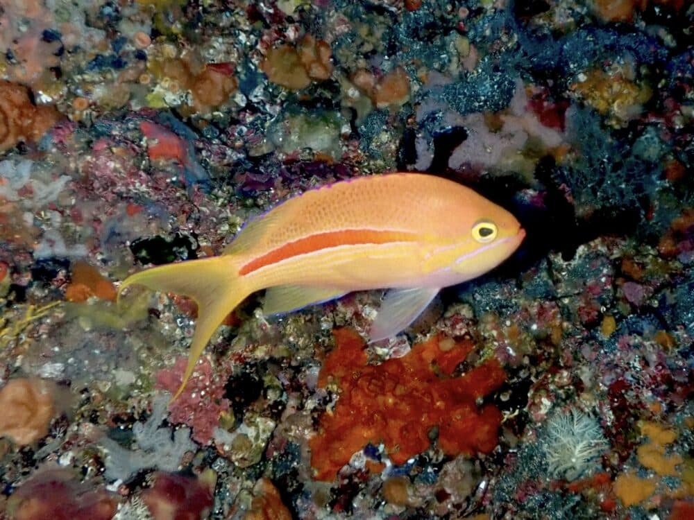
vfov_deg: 46.8
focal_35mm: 30
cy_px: 260
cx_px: 347
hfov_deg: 60.0
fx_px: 601
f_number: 6.3
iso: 800
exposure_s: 1/30
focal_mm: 5.4
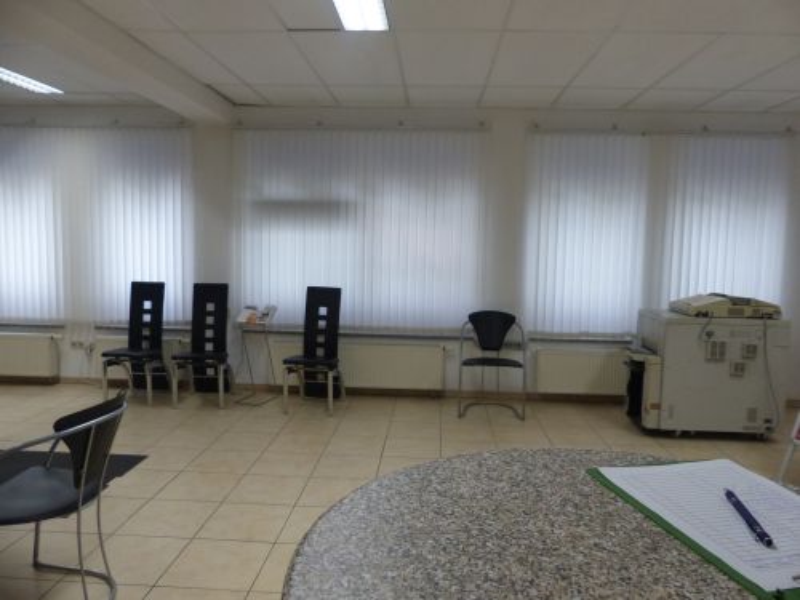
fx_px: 578
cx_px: 400
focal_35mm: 25
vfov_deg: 54.9
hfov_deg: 69.4
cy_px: 300
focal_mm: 4.5
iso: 250
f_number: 2.8
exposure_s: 1/60
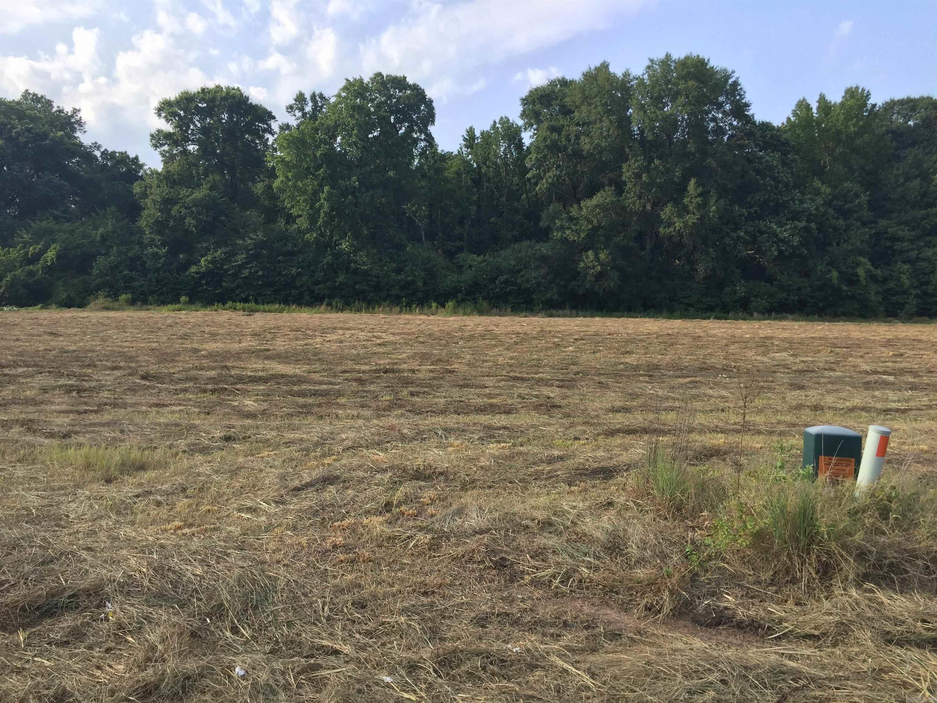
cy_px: 352
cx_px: 468
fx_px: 785
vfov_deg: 48.2
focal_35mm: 29
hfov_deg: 61.7
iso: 32
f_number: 2.2
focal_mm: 4.15
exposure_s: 1/1041
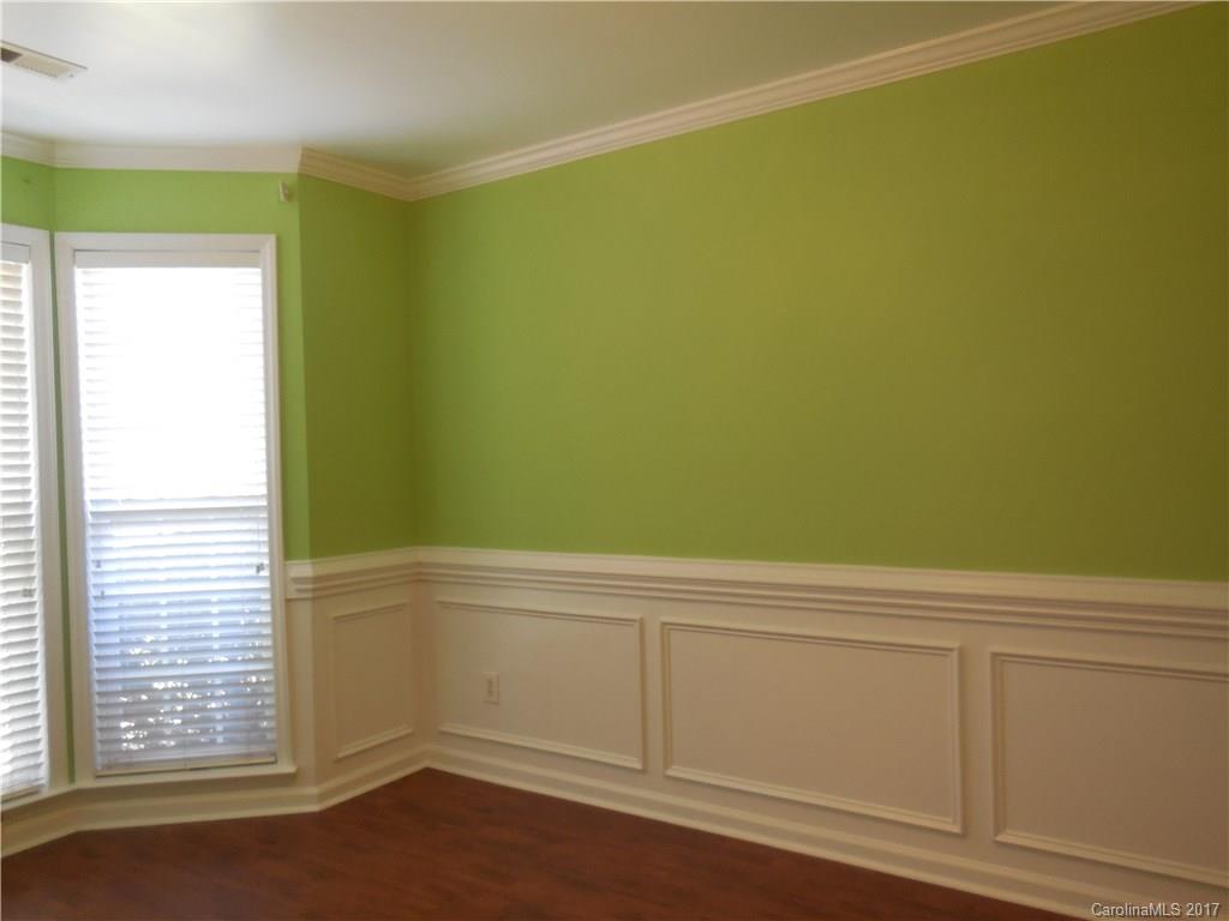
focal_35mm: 25
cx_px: 614
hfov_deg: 69.4
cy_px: 460
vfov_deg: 54.9
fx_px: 888
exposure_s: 1/30
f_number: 3.1
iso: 320
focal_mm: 4.5
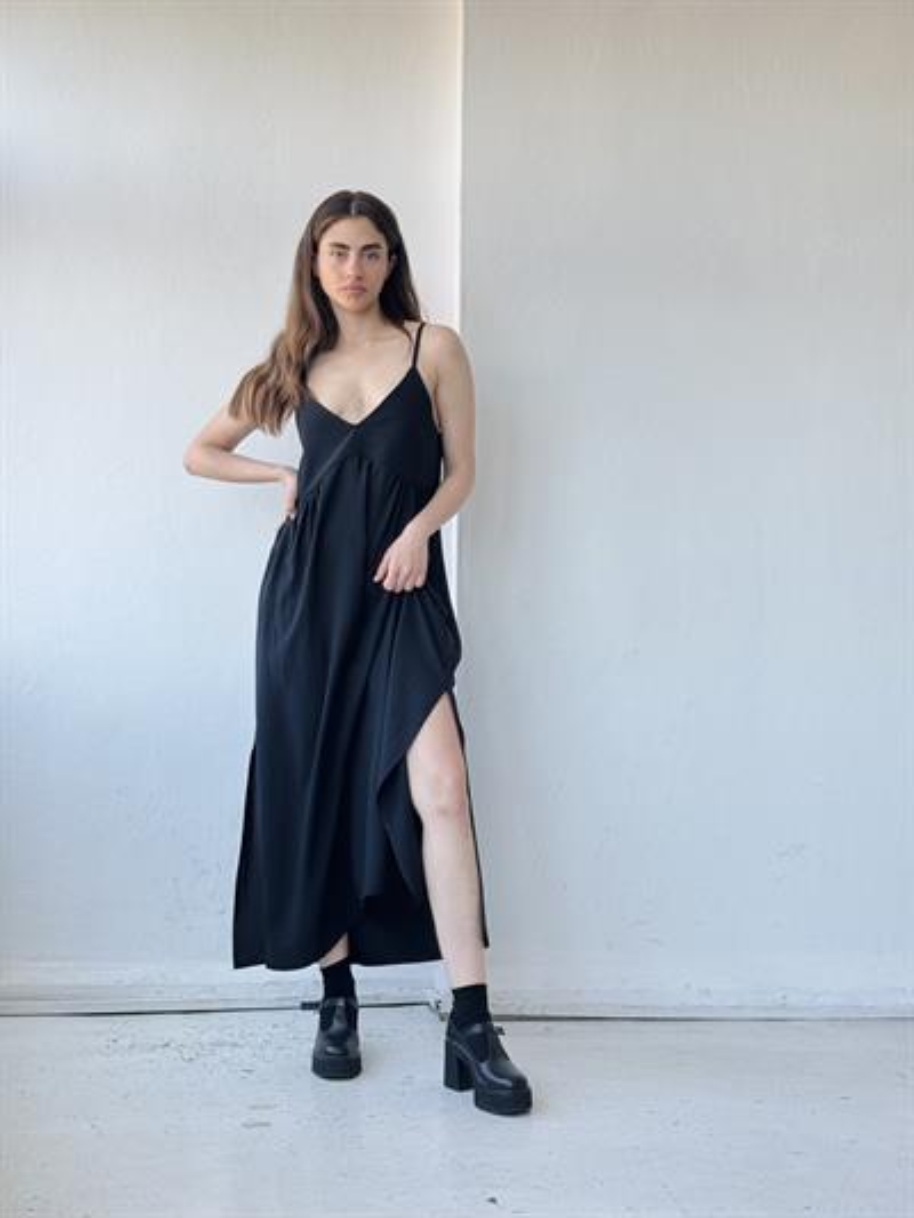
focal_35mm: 48
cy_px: 609
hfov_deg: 30.3
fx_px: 1689
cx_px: 457
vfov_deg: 39.6
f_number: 1.78
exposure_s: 1/162
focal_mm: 6.76
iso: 80
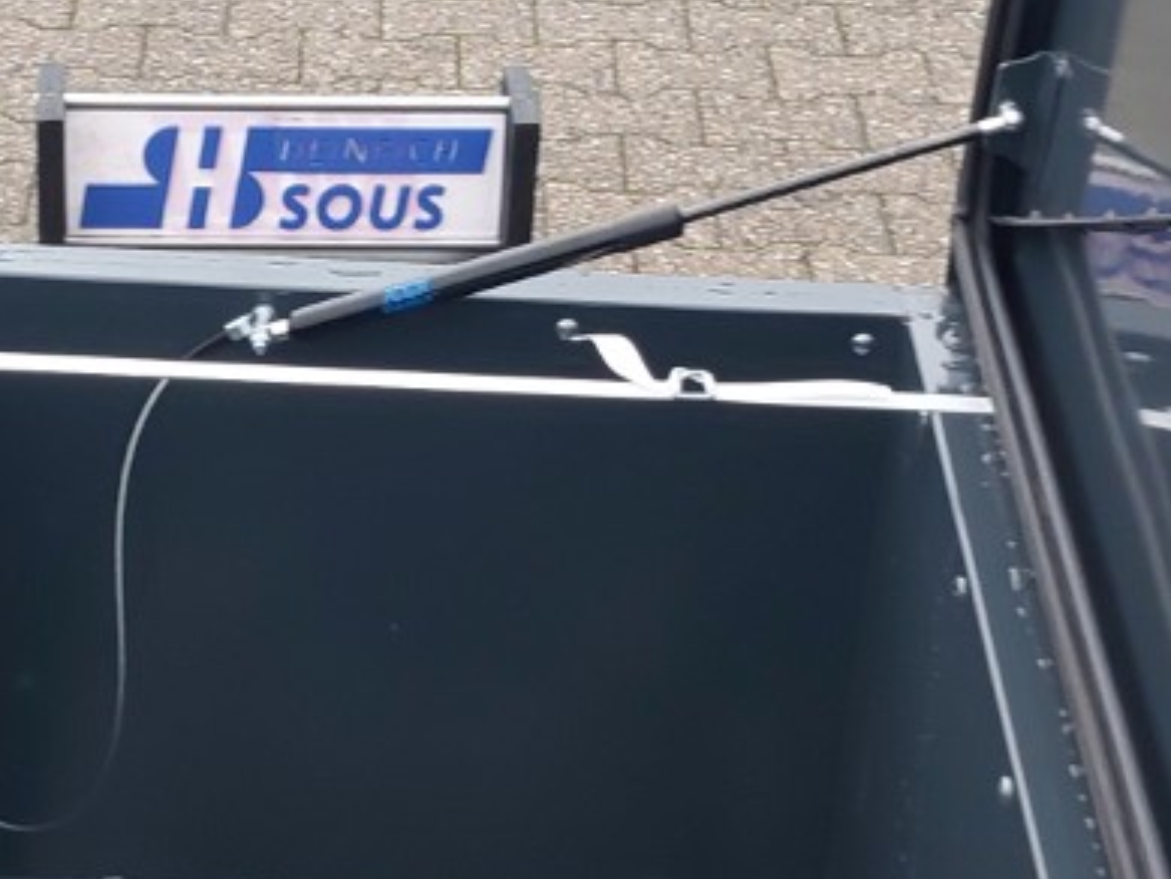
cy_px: 512
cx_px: 385
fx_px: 3384
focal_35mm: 100
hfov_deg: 19.6
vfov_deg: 14.8
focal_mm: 4
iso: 40
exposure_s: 1/50
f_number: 1.8
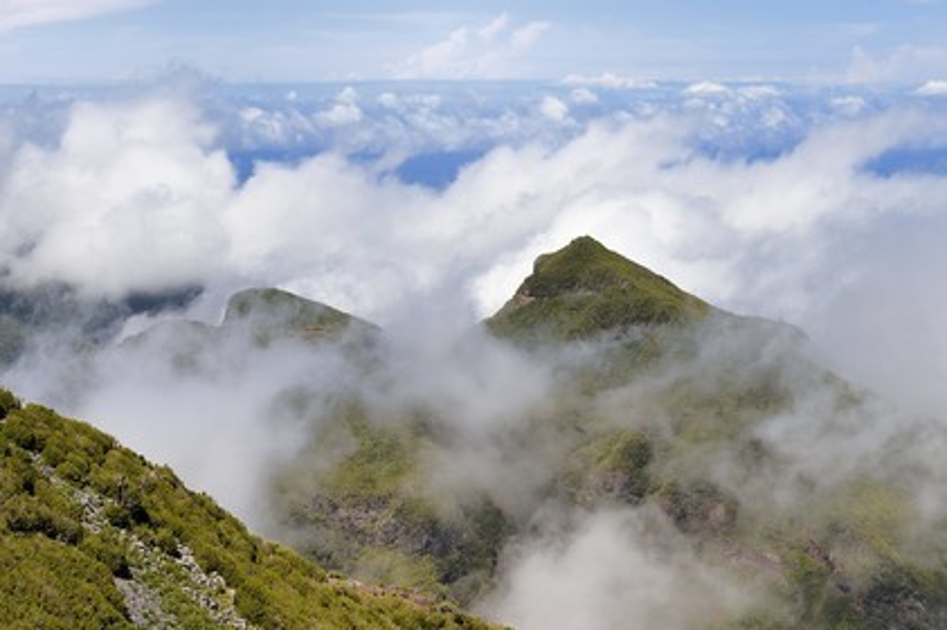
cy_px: 315
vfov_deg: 14.4
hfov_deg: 21.5
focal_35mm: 95
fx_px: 2497
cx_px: 474
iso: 200
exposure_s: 1/640
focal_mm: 95
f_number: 10
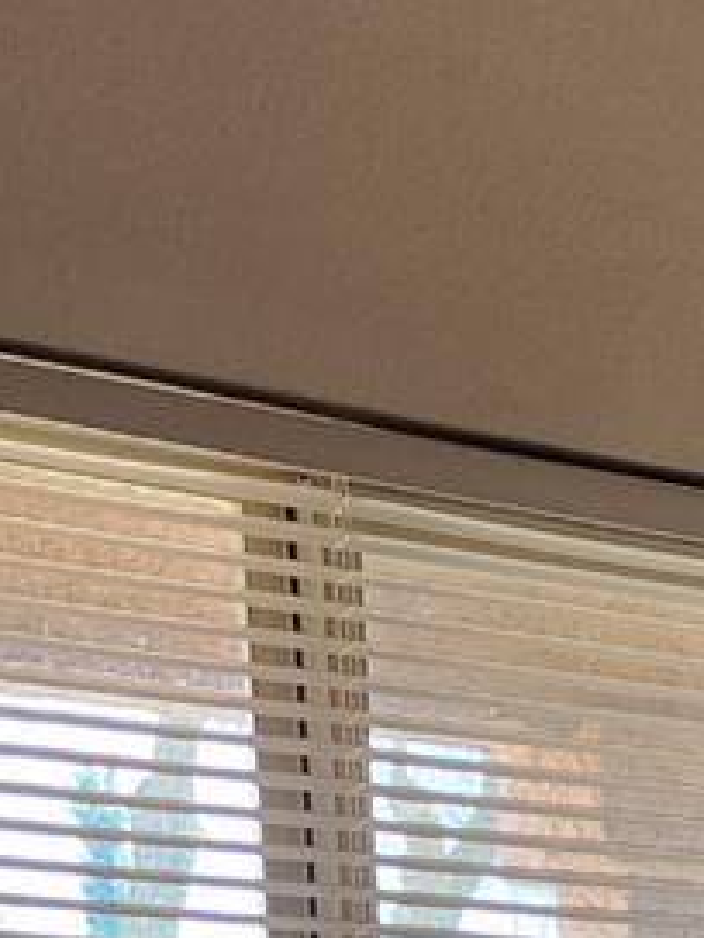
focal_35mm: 127
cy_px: 1676
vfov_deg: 13.9
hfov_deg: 10.4
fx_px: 3444
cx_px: 1548
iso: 200
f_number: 1.8
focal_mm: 6.4
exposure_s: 1/180
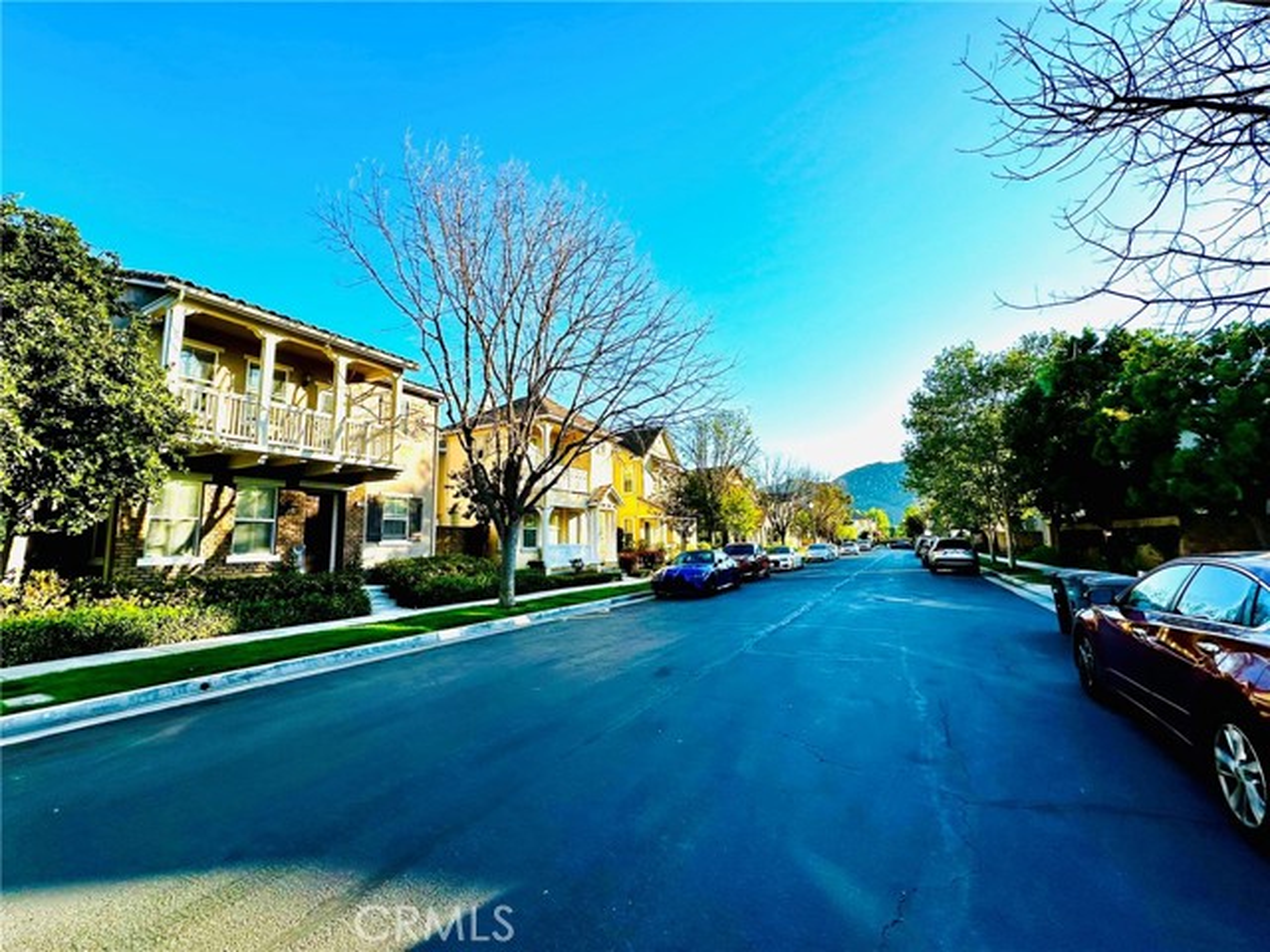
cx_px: 635
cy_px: 476
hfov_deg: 102.1
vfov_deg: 85.7
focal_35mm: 14
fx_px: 514
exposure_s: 1/1171
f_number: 2.2
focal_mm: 2.22
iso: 40
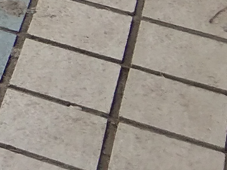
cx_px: -581
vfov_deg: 5.4
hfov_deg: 6.8
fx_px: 1620
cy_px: -442
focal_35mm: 247
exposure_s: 1/100
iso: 100
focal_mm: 3.69
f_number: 2.2
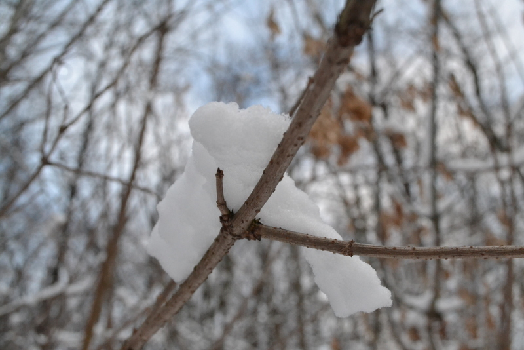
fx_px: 568
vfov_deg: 34.2
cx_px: 262
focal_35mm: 39
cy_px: 175
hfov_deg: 49.5
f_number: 8
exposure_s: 1/500
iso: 3200
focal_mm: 26
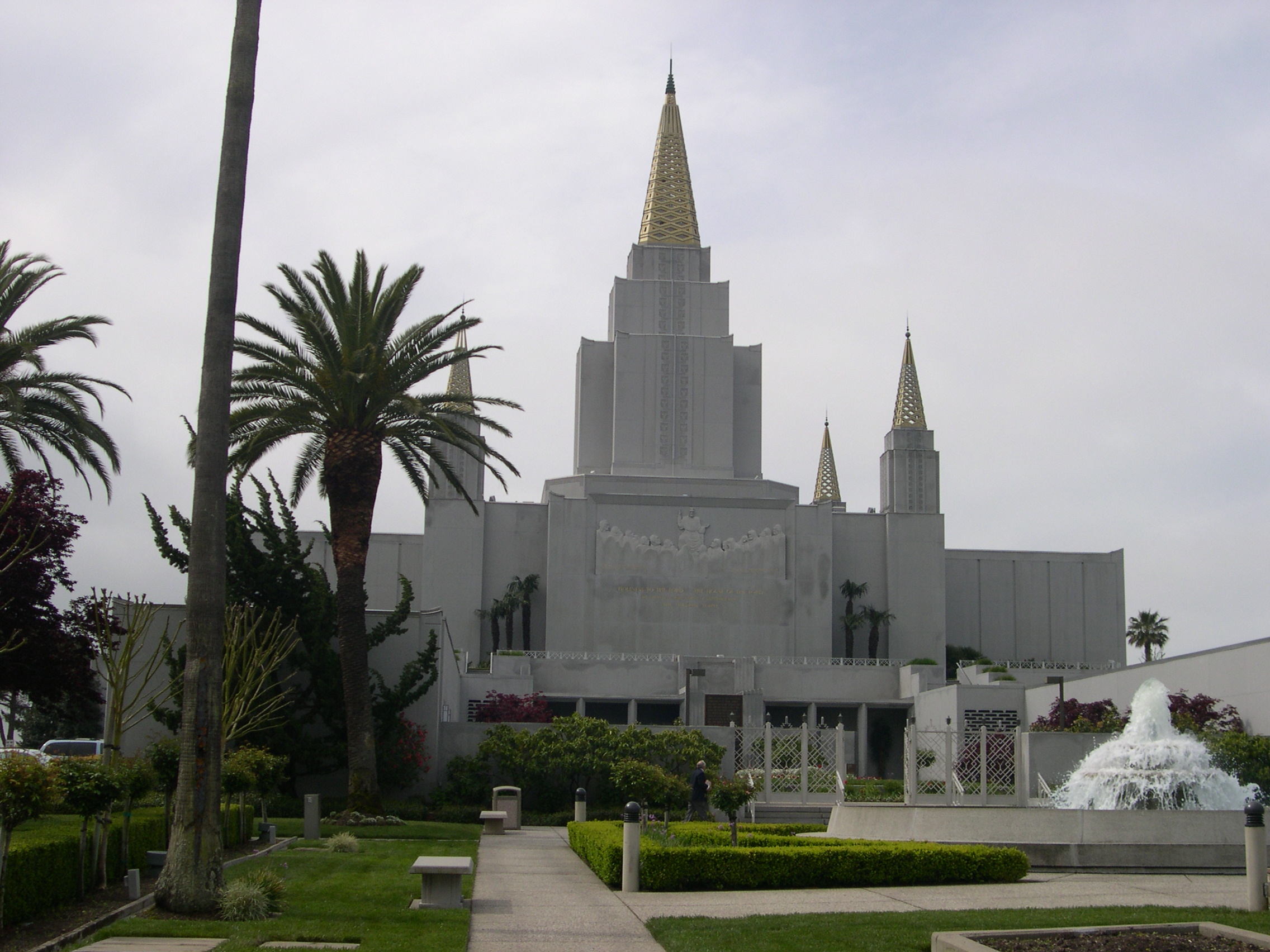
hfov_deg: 40.4
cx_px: 635
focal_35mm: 47
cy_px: 476
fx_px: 1724
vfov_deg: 30.9
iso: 100
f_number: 8.4
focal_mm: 10.1
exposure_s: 1/185
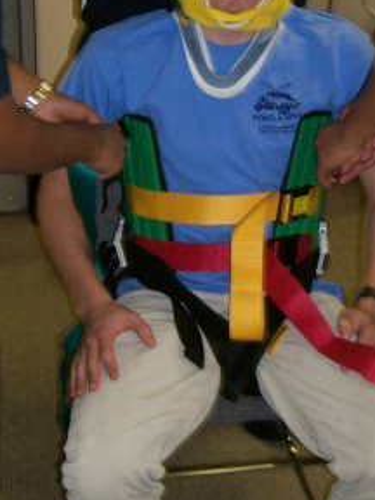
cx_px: 194
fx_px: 1083
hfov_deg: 19.6
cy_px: 95
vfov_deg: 25.5
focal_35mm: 75
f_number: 2.7
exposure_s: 1/64
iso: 140
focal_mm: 6
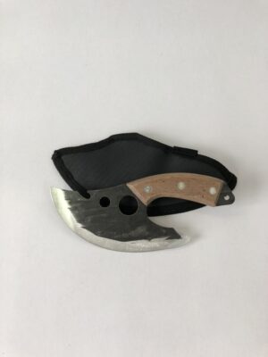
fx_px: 289
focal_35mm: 28
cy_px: 178
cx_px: 134
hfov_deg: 49.7
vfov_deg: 63.4
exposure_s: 1/50
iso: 32
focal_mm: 3.99
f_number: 1.8
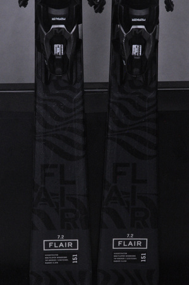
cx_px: 94
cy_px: 142
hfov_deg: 10.1
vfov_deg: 15.2
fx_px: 1066
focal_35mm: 135
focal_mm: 90
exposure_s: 1/125
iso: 3200
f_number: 11
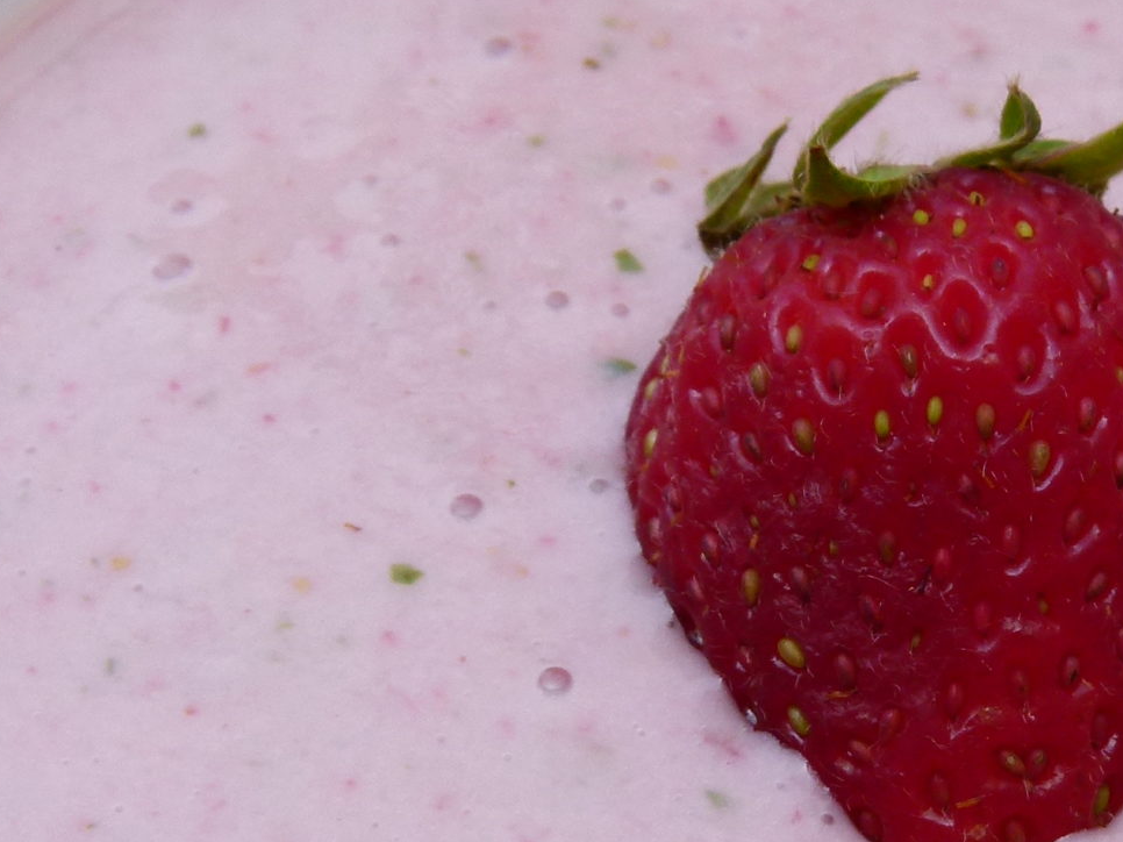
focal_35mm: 114
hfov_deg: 17.0
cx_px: 1024
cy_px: 666
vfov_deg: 12.9
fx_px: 3697
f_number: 4
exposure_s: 1/200
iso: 100
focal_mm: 7.7
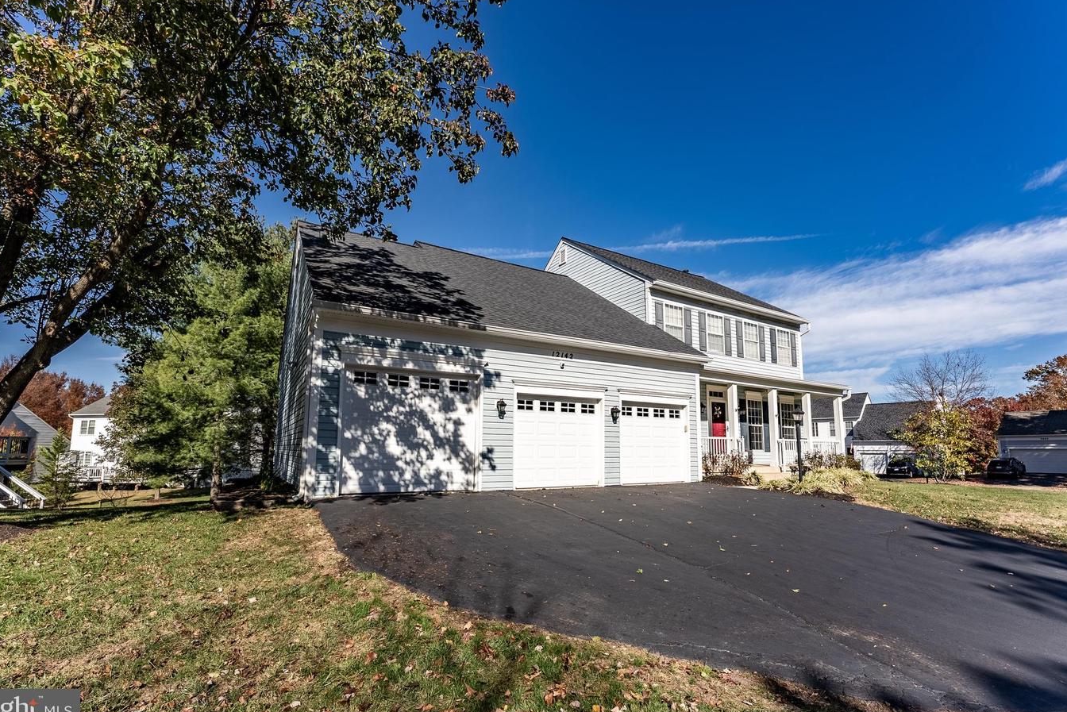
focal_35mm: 15
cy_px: 348
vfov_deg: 77.4
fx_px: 445
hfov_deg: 100.4
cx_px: 528
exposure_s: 1/3200
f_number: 9
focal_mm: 14
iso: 250
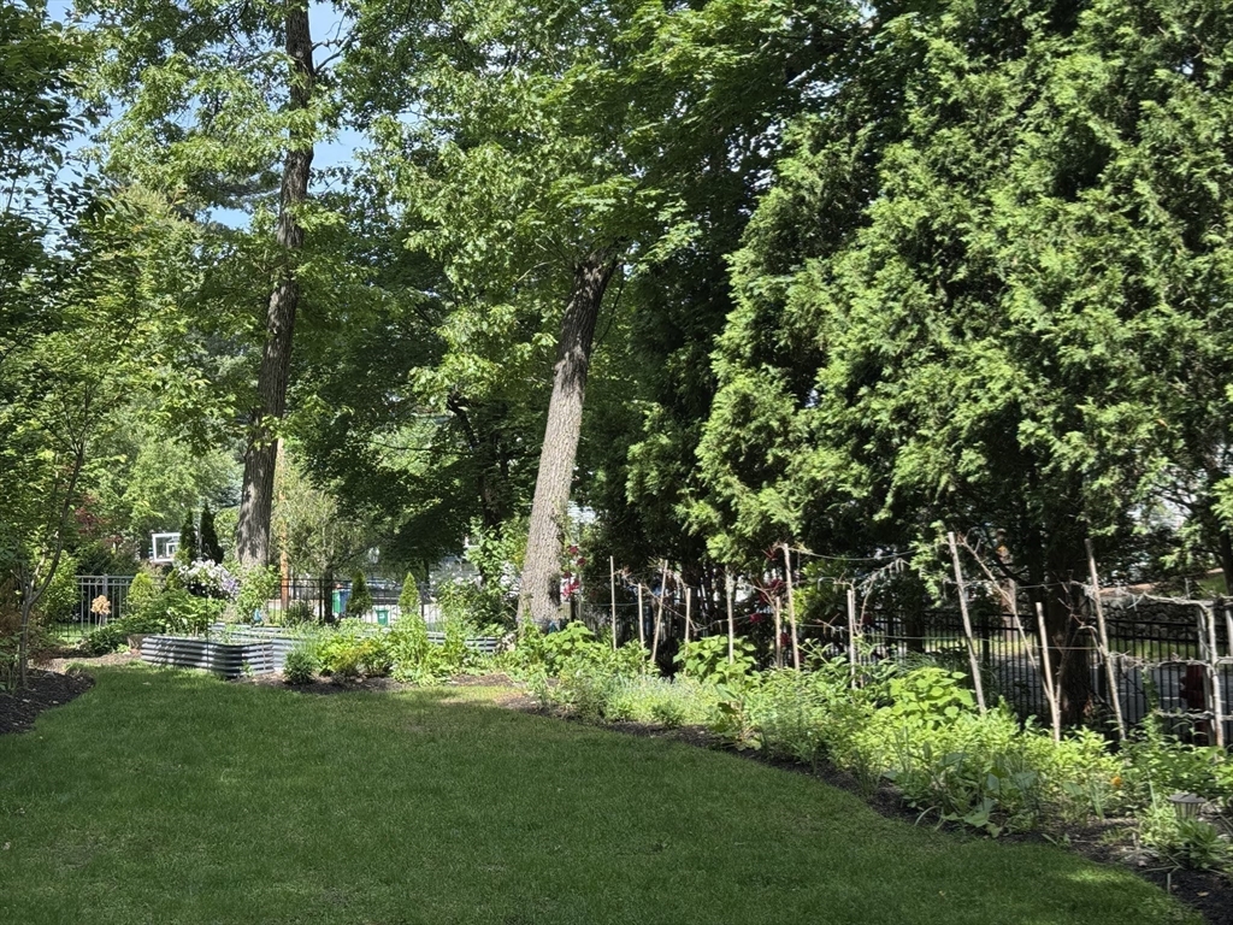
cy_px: 462
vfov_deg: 30.3
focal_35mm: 48
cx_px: 616
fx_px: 1710
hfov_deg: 39.7
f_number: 1.78
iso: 64
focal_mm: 6.76
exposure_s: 1/731
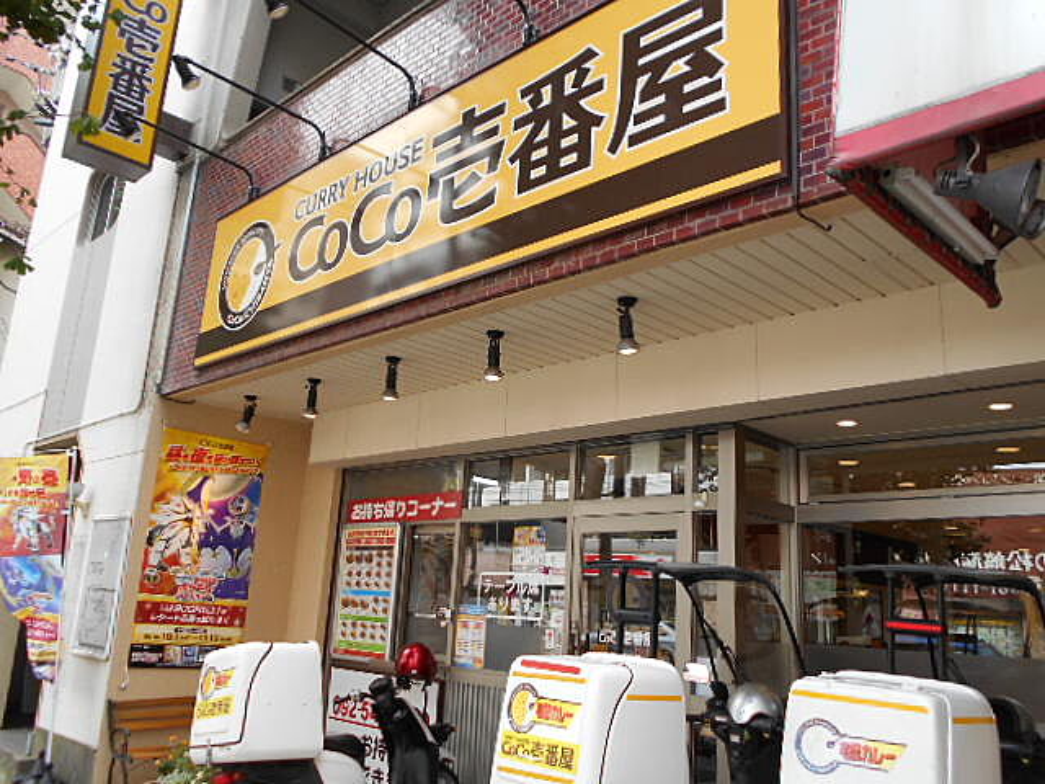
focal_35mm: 30
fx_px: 906
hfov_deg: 60.0
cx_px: 522
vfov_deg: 46.8
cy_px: 392
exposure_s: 1/80
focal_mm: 5.1
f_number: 3.4
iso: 80
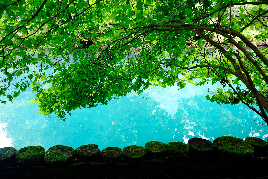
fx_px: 231
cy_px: 90
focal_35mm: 31
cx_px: 134
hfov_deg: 60.3
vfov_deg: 42.3
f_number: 4.5
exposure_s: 1/40
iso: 800
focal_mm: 20.5
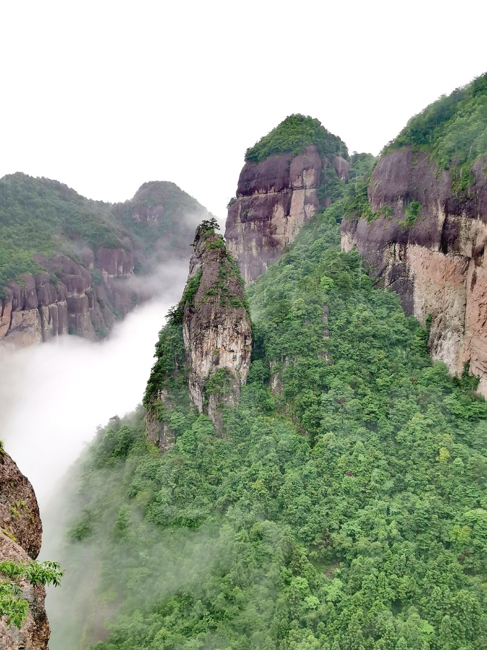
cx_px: 244
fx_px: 769
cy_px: 325
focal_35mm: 41
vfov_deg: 45.8
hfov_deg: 35.1
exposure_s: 1/253
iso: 50
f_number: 1.4
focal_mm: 4.66
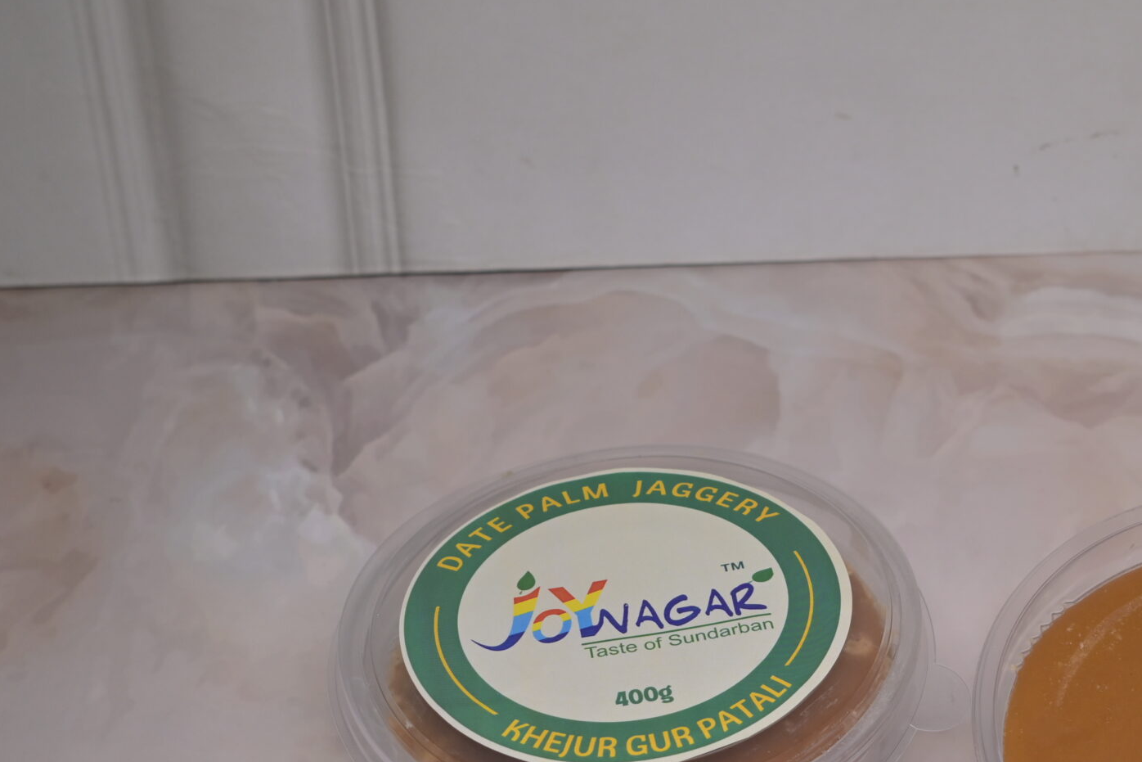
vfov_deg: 20.4
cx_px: 848
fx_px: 2094
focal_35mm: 66
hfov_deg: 30.0
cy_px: 604
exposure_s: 1/200
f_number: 5
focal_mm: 24
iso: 250
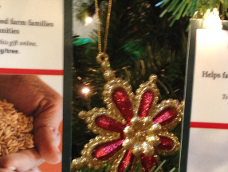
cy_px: 108
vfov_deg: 18.9
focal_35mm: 78
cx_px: 132
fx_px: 514
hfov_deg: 25.0
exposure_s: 1/20
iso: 200
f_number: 2.4
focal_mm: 4.12
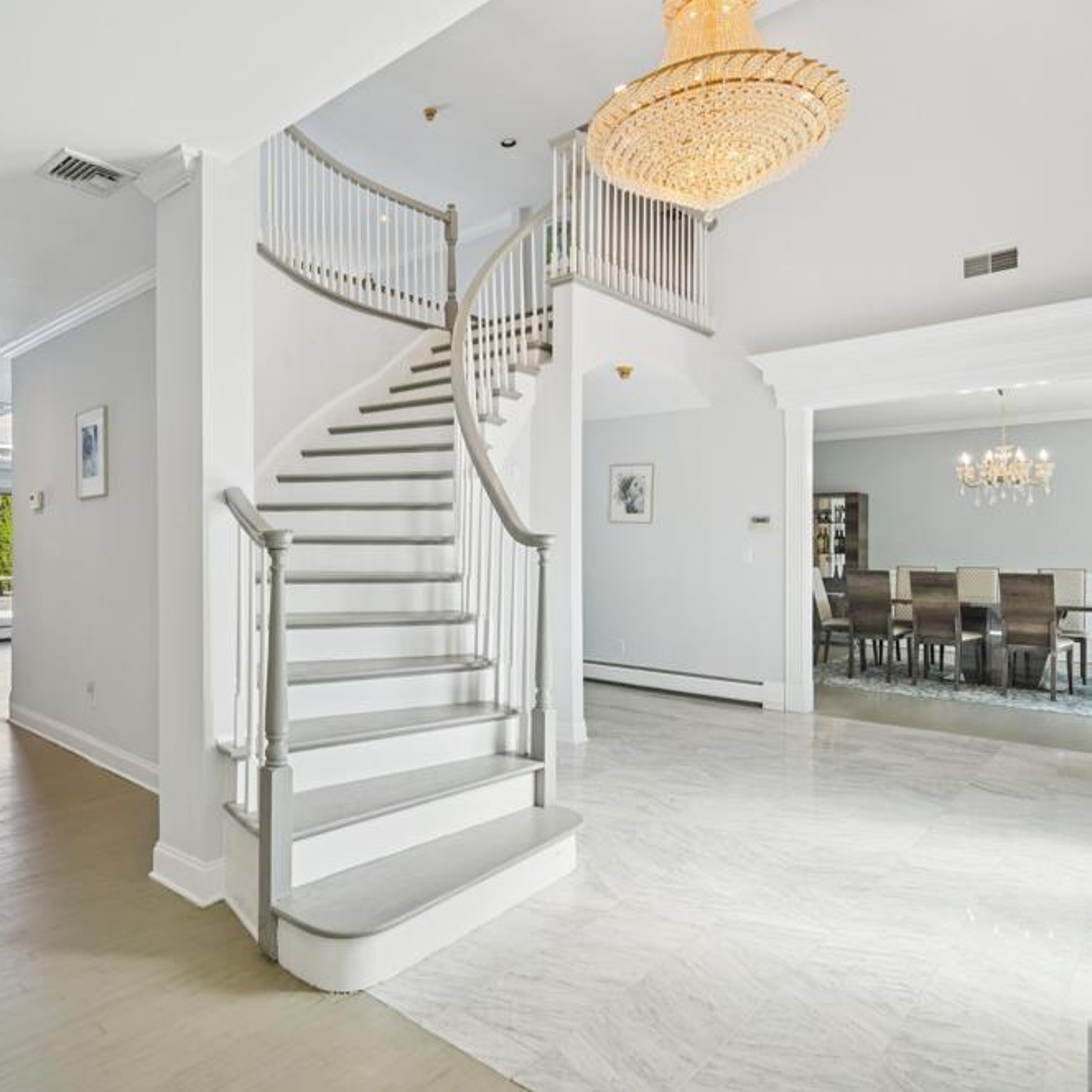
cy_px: 537
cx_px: 412
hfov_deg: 71.0
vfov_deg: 72.1
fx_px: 749
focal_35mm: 21
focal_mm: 16
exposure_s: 1/50
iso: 400
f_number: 8
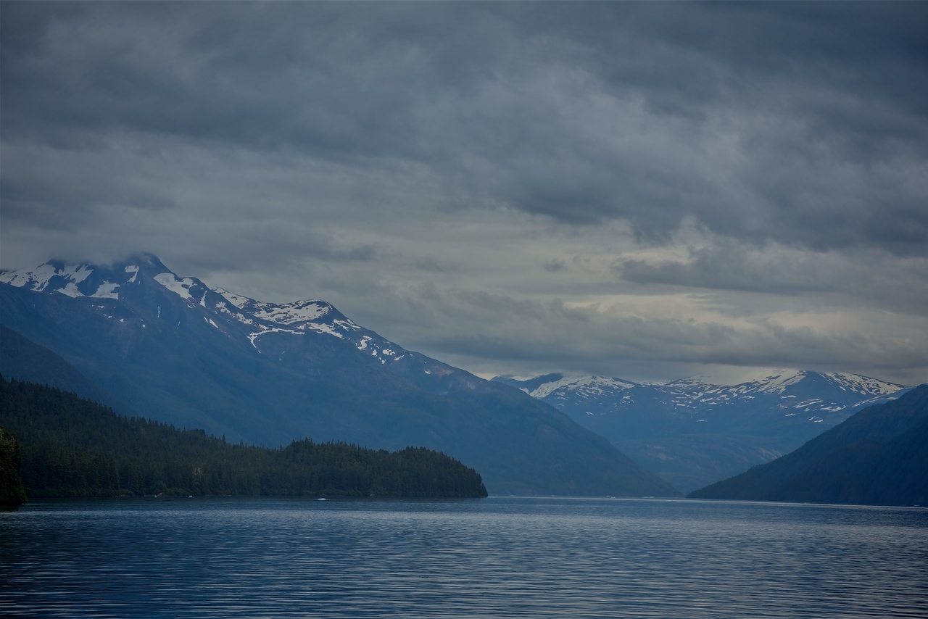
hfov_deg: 16.4
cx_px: 464
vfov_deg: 11.0
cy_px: 310
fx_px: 3223
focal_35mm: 125
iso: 100
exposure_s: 1/400
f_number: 10
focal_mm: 125
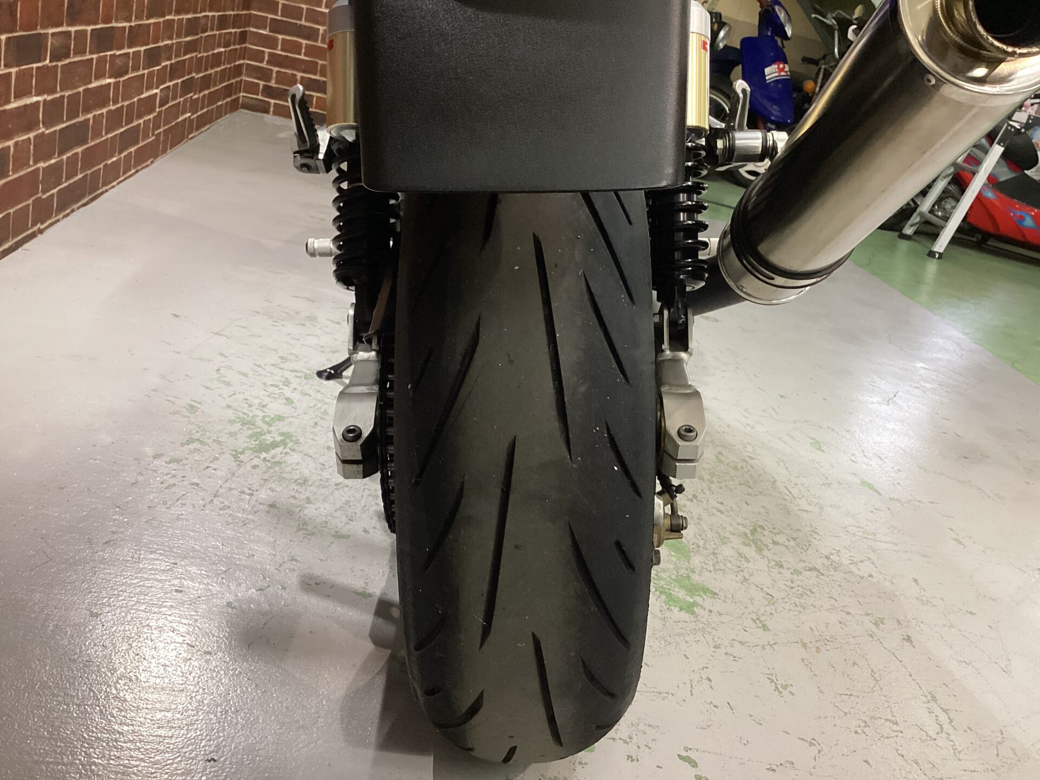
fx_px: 931
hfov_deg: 58.4
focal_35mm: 31
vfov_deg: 45.4
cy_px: 390
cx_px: 520
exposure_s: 1/60
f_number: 2.4
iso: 100
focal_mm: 3.3
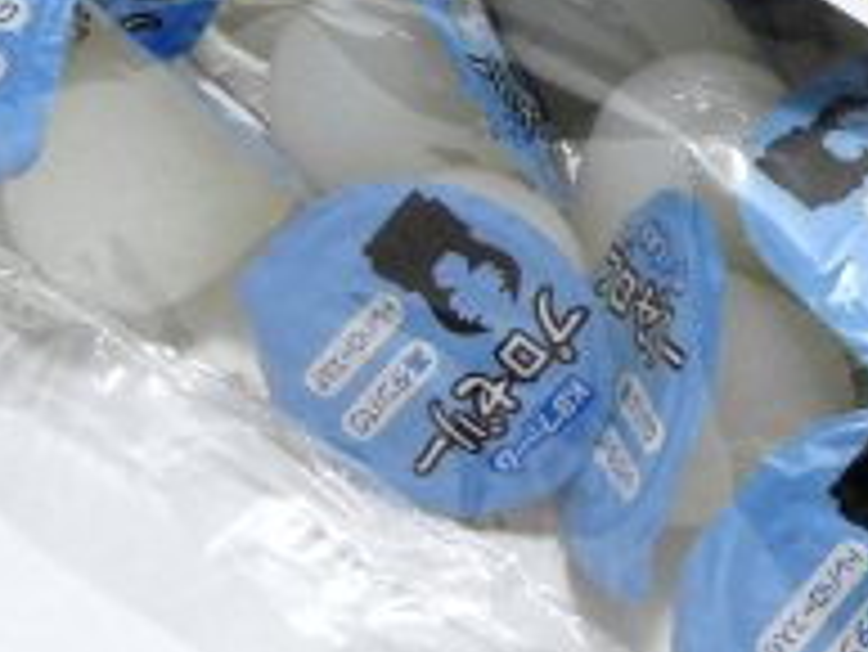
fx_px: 5395
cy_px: -175
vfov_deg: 6.9
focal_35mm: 215
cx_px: 917
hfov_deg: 9.1
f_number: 4.2
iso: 320
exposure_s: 1/30
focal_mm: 11.6
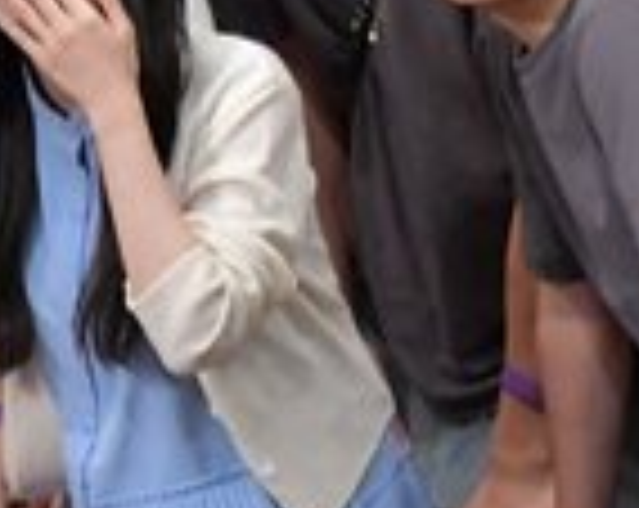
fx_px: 21817
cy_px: 279
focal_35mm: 1156
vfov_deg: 1.3
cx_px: 191
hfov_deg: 1.7
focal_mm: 150
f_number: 5.6
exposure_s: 1/400
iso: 6400
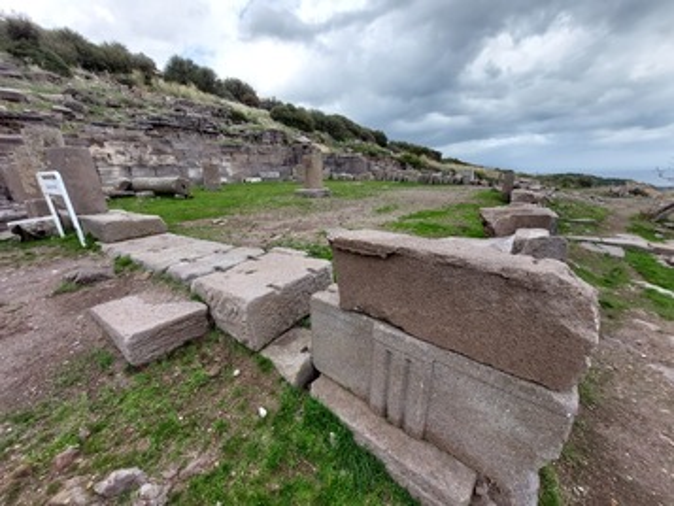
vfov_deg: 90.0
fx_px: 253
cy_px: 253
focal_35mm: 13
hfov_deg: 106.2
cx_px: 337
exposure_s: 1/389
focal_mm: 1.74
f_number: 2.2
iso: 50
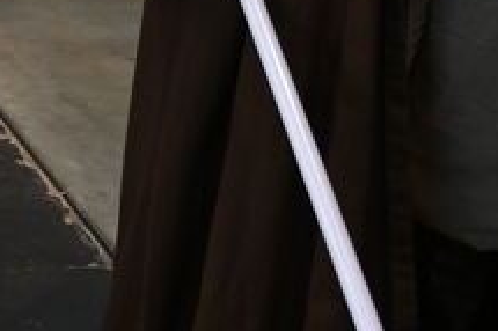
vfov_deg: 9.9
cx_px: -227
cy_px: -184
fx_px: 1852
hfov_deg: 14.4
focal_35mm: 134
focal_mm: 24
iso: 800
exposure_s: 1/200
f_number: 2.8
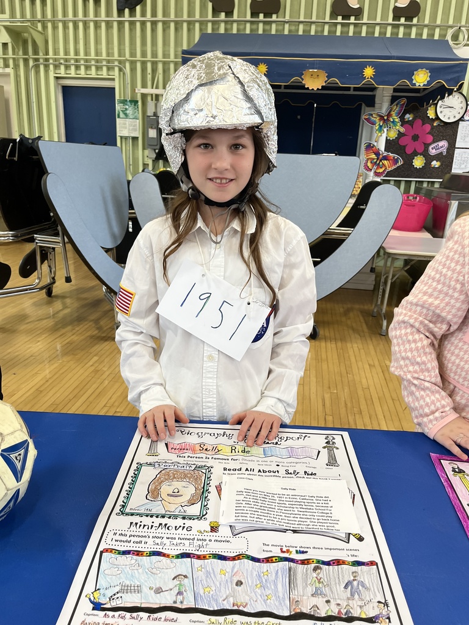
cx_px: 234
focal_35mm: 26
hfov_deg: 53.1
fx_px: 470
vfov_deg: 67.3
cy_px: 312
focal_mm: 5.1
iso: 125
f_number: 1.6
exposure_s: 1/120
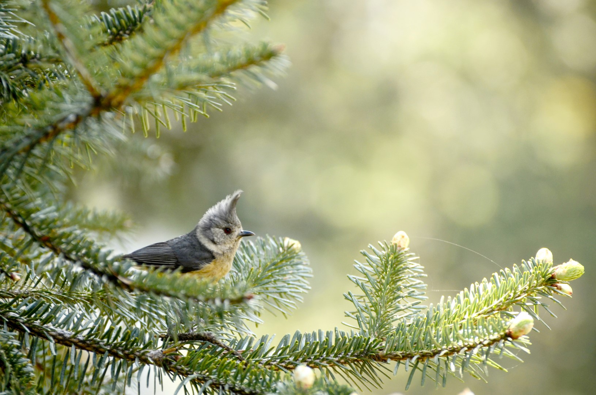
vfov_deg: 4.3
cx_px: 298
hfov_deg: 6.6
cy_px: 198
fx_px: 5204
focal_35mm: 315
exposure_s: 1/250
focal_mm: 210
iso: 400
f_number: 5.3
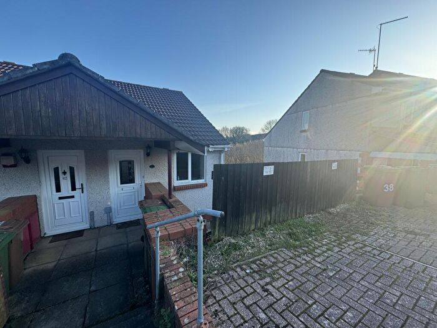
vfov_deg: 85.7
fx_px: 177
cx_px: 218
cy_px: 164
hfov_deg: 102.1
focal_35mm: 14
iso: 40
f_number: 2.2
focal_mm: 2.22
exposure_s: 1/587
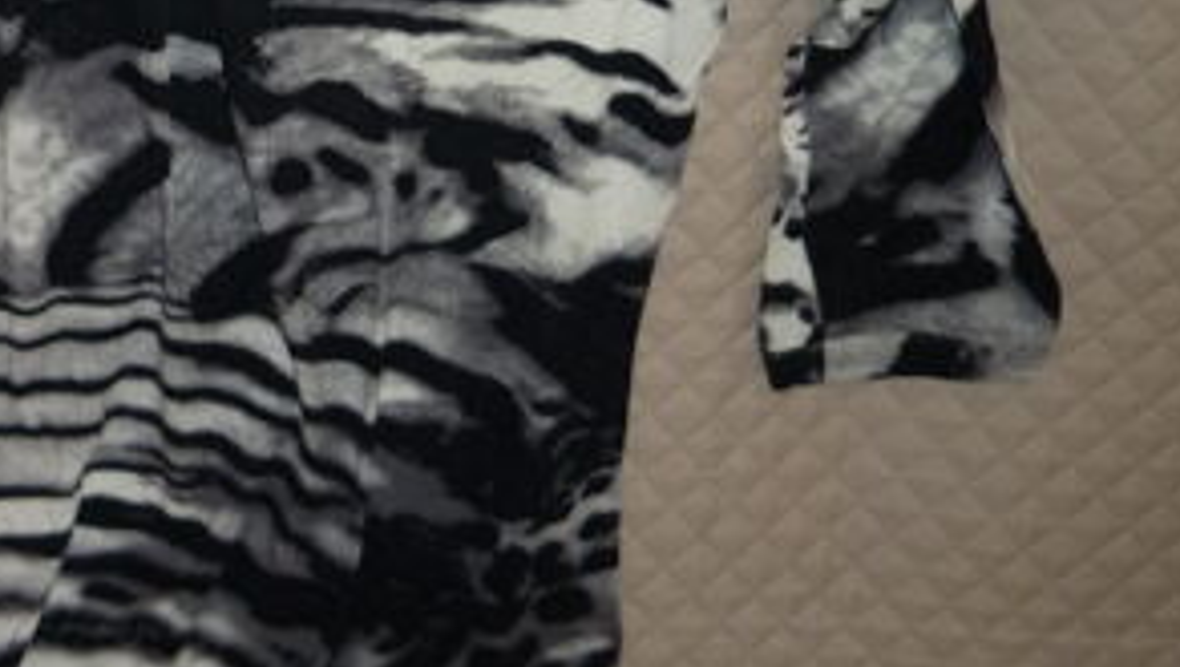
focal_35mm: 59
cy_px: 109
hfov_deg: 34.7
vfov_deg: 20.2
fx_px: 1848
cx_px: 299
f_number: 2.8
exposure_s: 1/30
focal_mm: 5.5
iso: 100
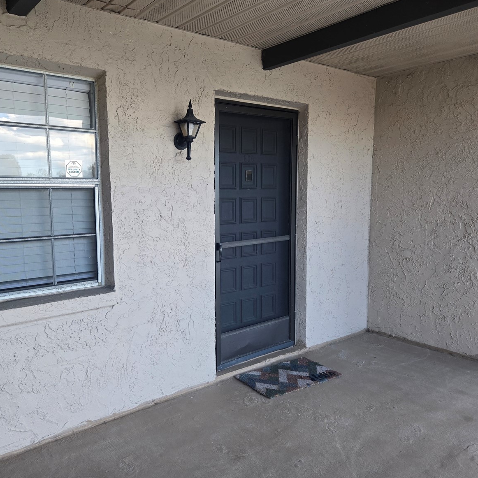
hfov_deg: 57.1
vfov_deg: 57.3
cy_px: 246
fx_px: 437
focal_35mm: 28
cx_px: 206
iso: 64
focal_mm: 5.4
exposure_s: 1/180
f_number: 1.8
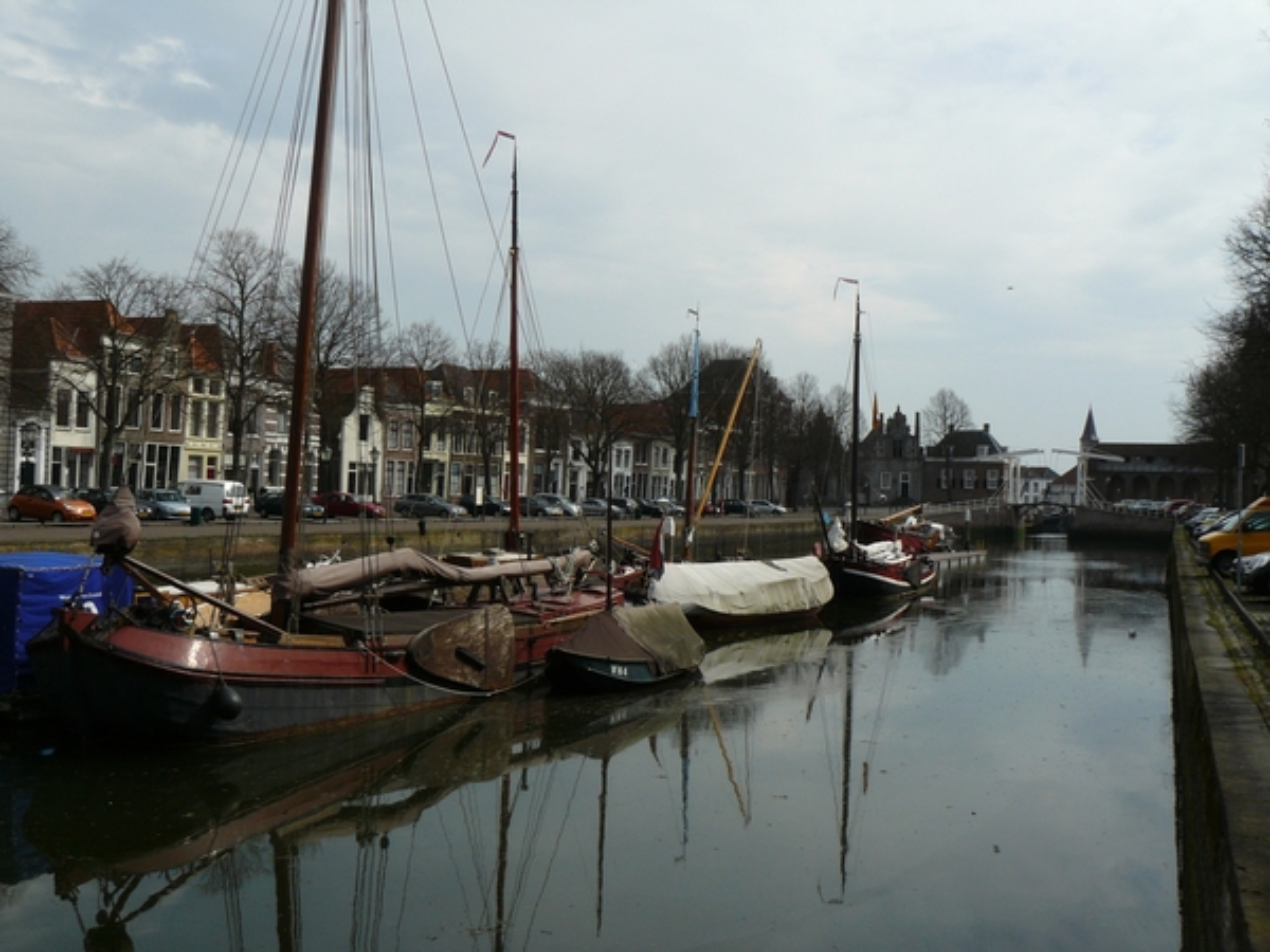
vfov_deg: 39.7
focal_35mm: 36
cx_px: 635
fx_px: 1321
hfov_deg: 51.4
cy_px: 476
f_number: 6.3
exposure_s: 1/500
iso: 100
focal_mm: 6
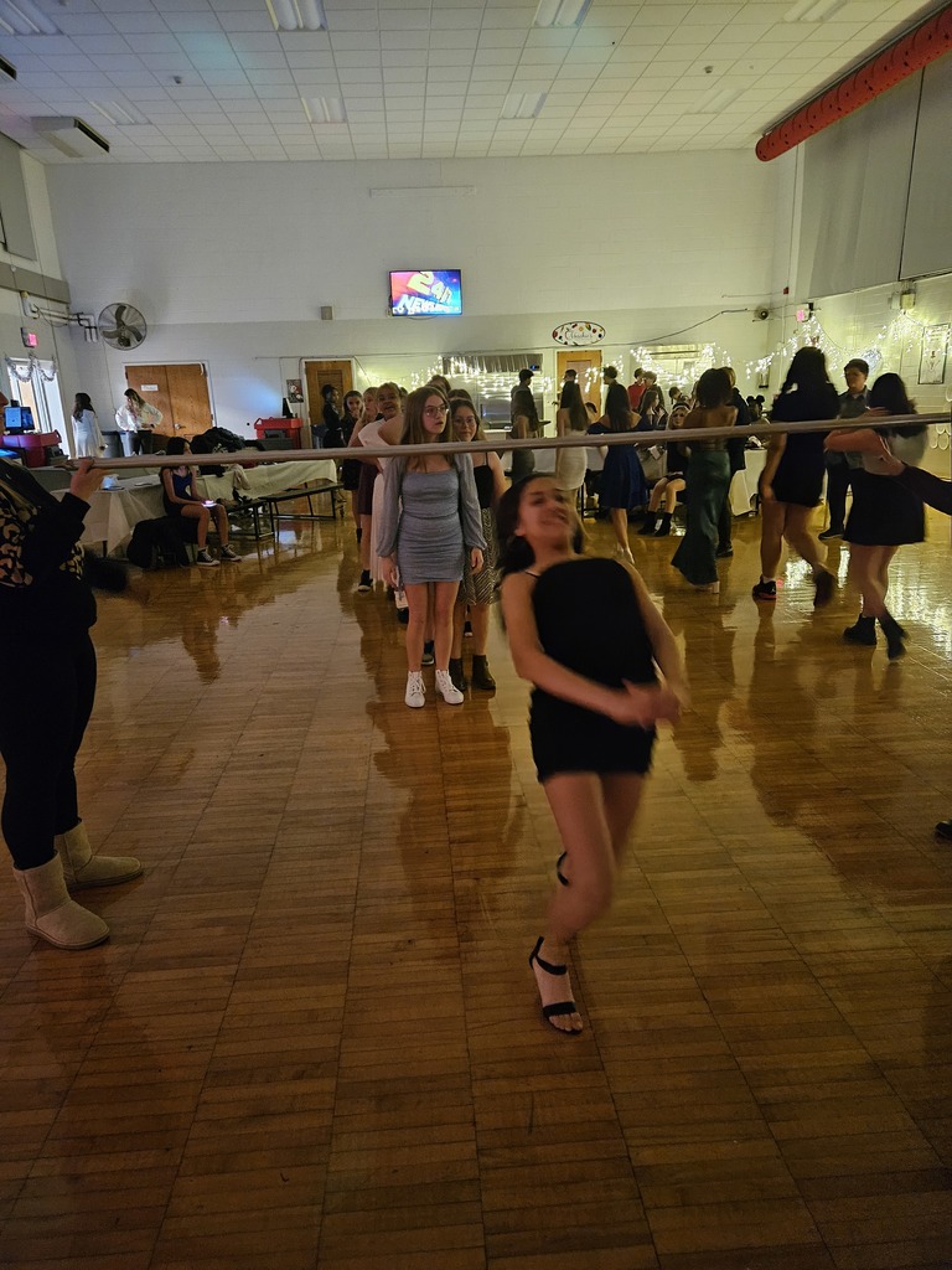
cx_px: 476
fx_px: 843
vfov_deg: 73.9
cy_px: 635
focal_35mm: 23
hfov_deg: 58.9
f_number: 1.8
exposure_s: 1/24
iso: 1000
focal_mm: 5.4
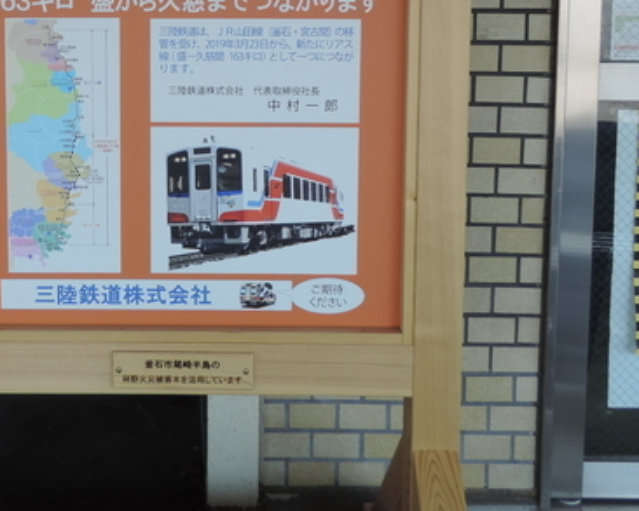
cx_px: 138
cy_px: -3
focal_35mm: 64
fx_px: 1211
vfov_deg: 22.9
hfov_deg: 29.0
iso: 80
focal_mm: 5.3
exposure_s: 1/125
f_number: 3.1
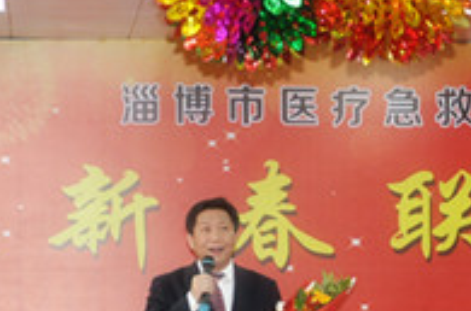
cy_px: 292
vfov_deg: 8.7
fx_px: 2049
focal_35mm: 157
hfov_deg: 13.1
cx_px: 174
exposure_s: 1/60
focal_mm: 34
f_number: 4.2
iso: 800
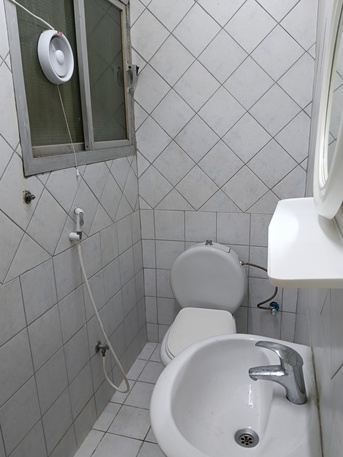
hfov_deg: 51.4
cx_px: 172
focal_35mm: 27
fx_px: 357
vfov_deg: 65.3
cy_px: 228
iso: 125
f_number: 1.8
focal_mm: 3.98
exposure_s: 1/30
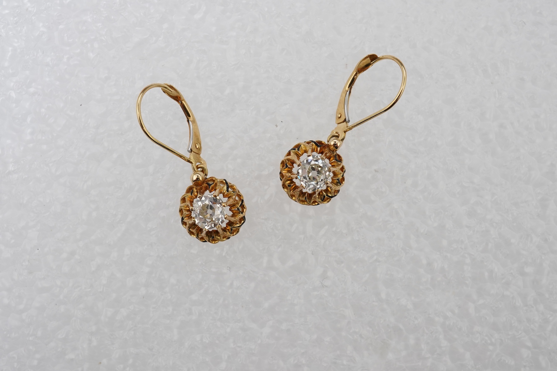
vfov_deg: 29.9
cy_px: 186
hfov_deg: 43.6
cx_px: 278
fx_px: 696
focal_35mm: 45
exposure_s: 1/125
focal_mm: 30
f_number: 18
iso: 500
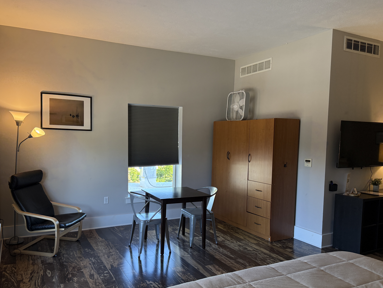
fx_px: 310
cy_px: 162
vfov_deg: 49.6
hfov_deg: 63.3
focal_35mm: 28
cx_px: 171
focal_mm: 6.76
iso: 200
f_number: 1.78
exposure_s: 1/120
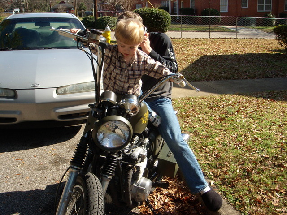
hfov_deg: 49.0
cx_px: 144
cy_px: 108
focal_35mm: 38
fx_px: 315
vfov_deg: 37.7
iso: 64
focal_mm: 6.4
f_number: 5.7
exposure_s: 1/196
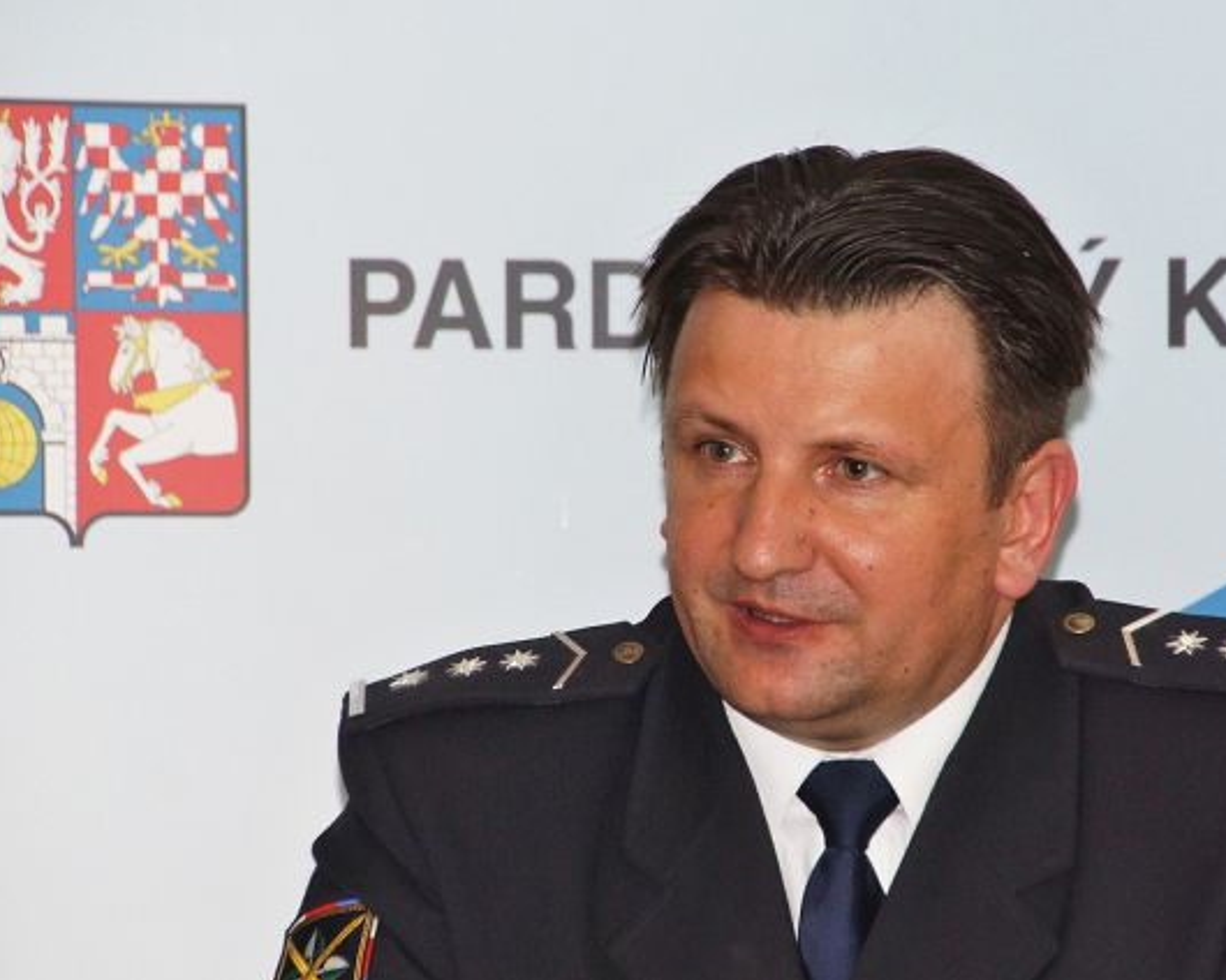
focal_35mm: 255
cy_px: 491
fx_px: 9253
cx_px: 701
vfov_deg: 6.1
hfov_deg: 7.6
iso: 800
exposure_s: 1/200
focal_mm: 150
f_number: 5.6
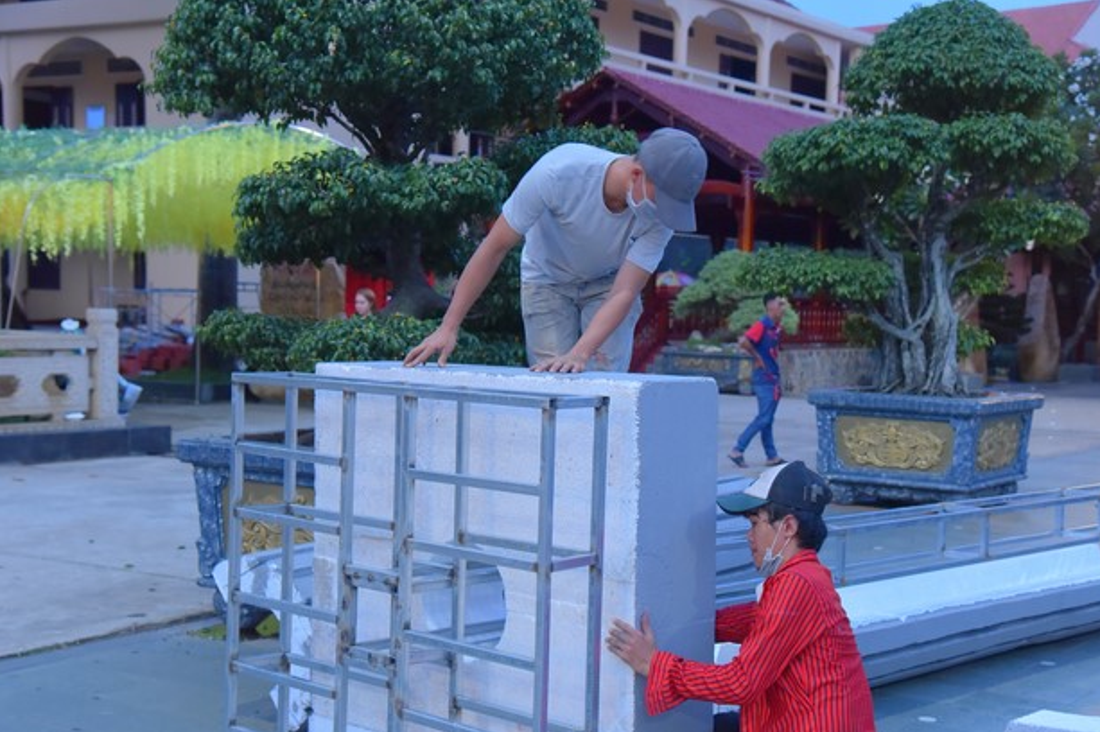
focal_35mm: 53
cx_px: 581
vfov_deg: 25.5
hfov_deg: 37.5
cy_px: 387
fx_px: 1619
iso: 2000
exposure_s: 1/60
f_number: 5.6
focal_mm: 50
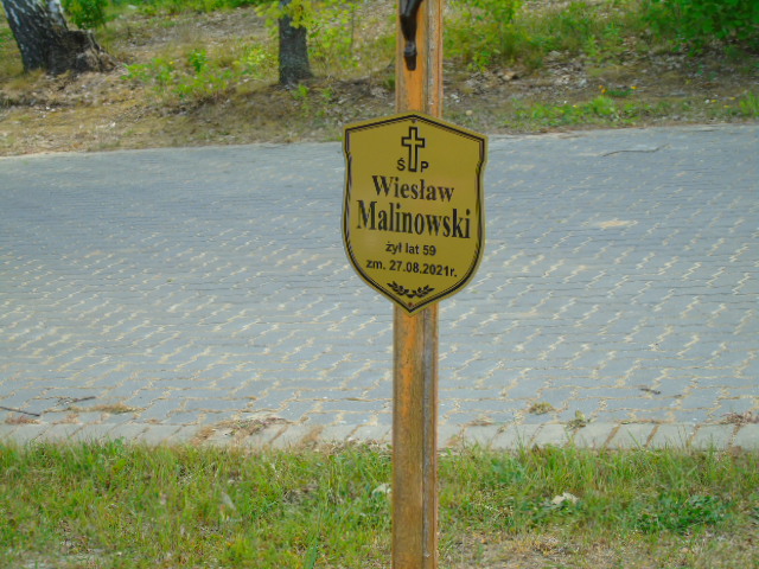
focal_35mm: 94
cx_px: 380
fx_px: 2061
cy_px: 284
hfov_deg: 20.9
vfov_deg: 15.7
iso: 80
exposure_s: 1/160
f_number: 4.3
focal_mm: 17
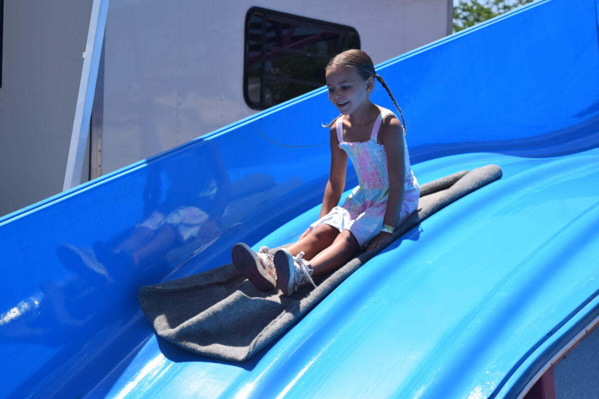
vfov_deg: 16.6
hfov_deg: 24.6
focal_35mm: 82
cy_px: 200
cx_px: 300
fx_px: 1373
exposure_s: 1/1600
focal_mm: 55
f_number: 6.3
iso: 400
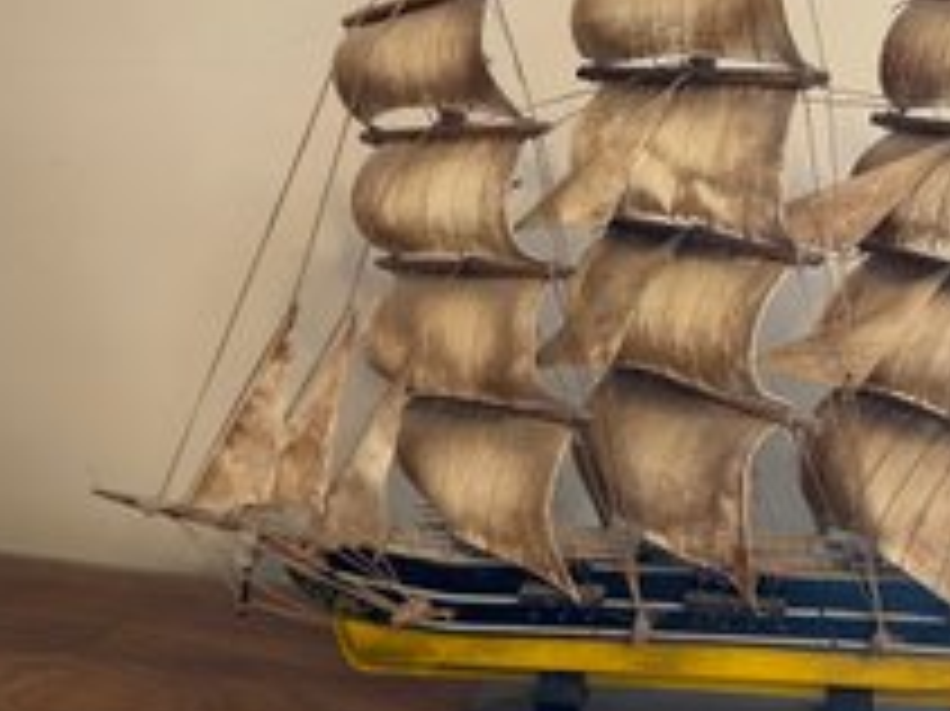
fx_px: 1070
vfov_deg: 36.7
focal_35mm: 39
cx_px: 678
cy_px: 313
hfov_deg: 46.6
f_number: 1.78
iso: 500
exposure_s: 1/60
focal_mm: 6.86
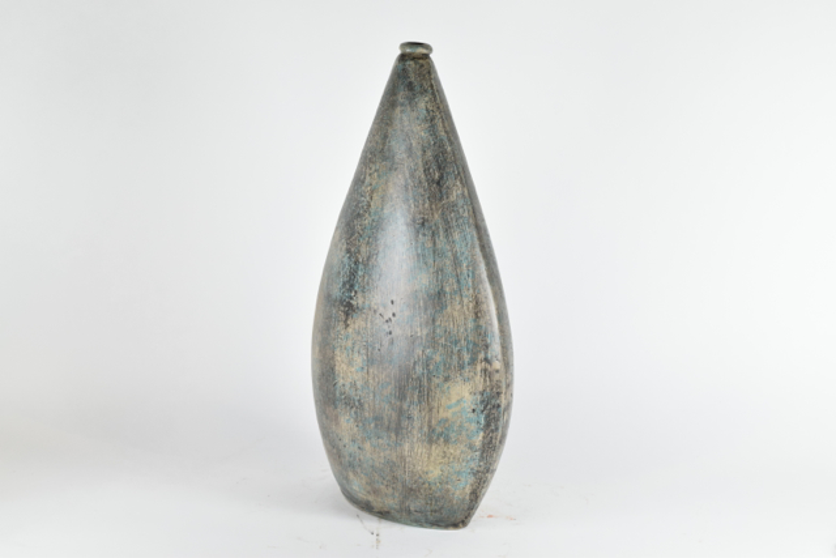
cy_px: 279
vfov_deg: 18.9
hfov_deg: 28.1
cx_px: 418
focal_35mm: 72
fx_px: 1672
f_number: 9
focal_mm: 48
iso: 800
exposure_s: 1/125
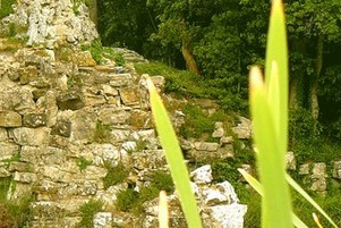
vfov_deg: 9.6
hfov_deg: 14.0
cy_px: 100
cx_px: -41
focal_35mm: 143
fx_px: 1355
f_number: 3.2
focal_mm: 7.6
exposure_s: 1/125
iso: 100
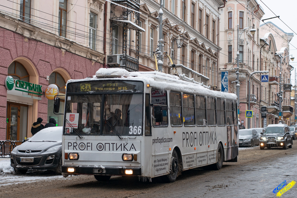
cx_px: 148
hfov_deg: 39.6
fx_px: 413
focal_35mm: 50
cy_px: 99
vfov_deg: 27.0
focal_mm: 50
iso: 500
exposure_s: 1/200
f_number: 4
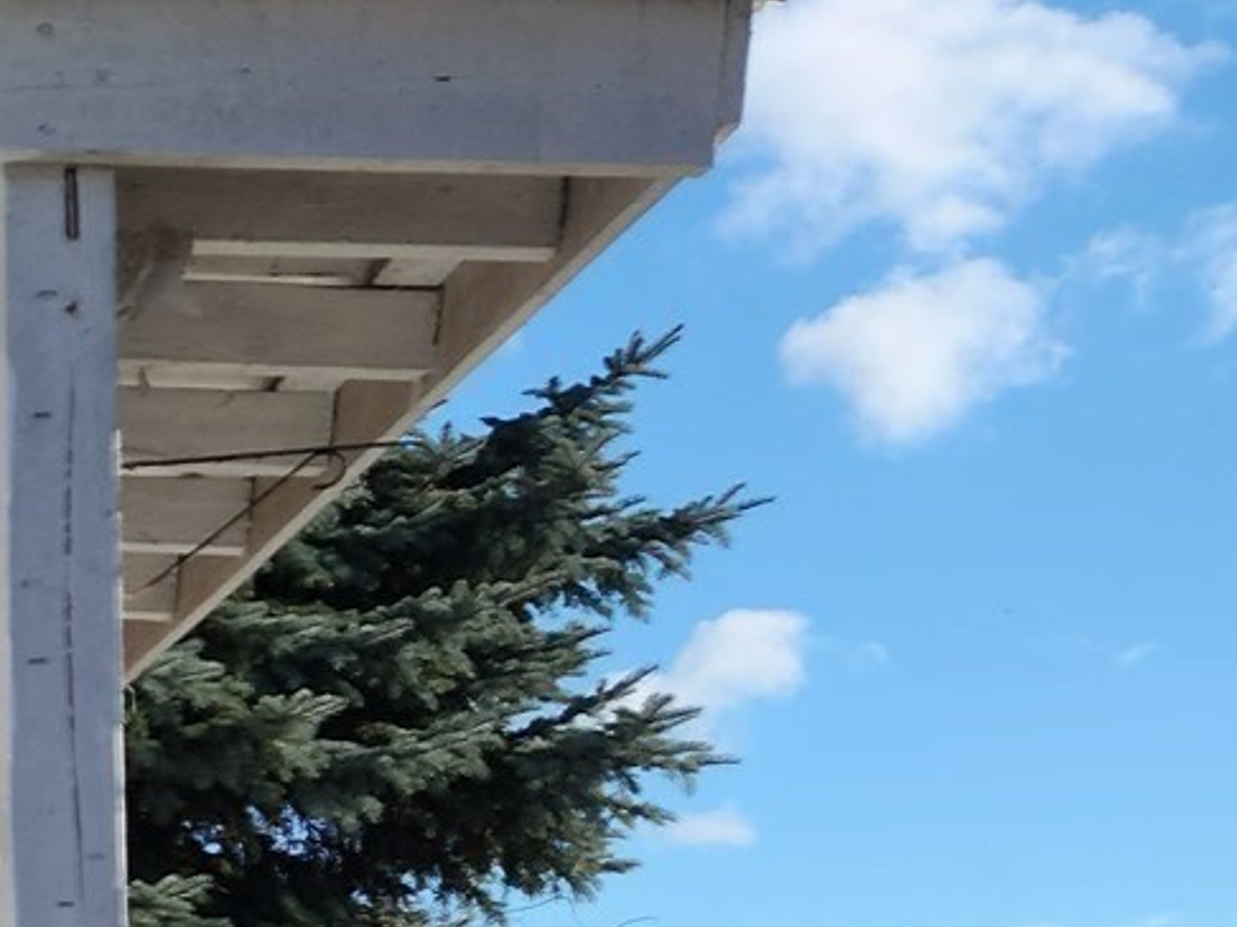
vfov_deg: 14.8
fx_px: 3465
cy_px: 1080
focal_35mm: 97
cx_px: -1206
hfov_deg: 16.0
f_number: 1.8
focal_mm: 5.4
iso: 20
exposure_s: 1/1406
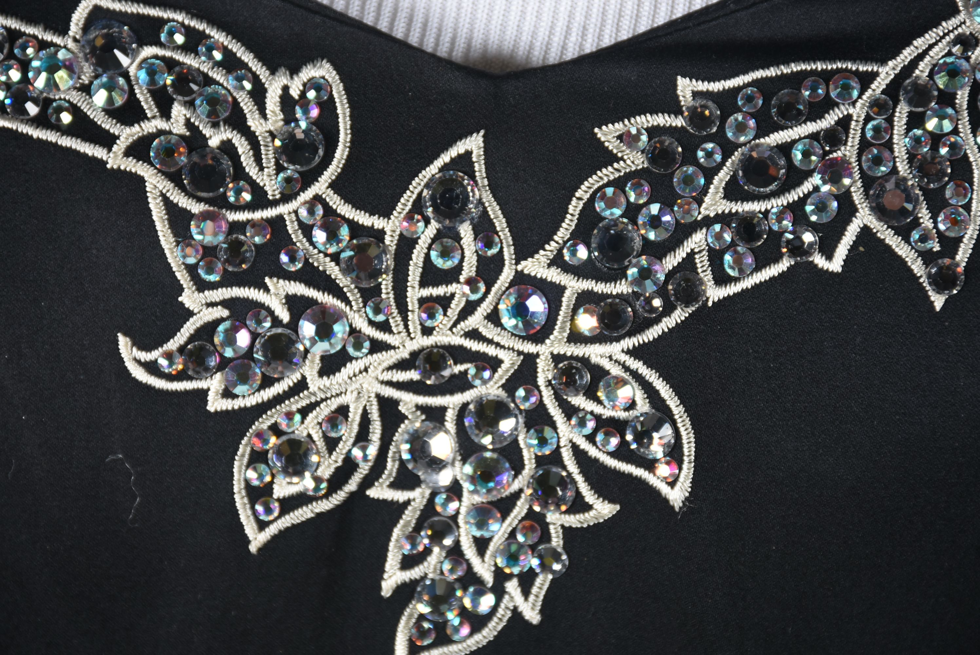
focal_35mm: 168
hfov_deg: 12.2
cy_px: 328
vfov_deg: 8.2
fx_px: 4577
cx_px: 490
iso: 200
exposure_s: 1/125
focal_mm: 112
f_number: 10
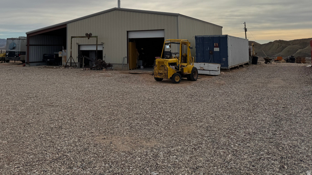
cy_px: 29
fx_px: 273
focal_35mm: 33
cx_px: 115
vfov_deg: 34.3
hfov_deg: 58.7
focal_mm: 6.76
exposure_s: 1/9009
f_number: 1.78
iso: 80
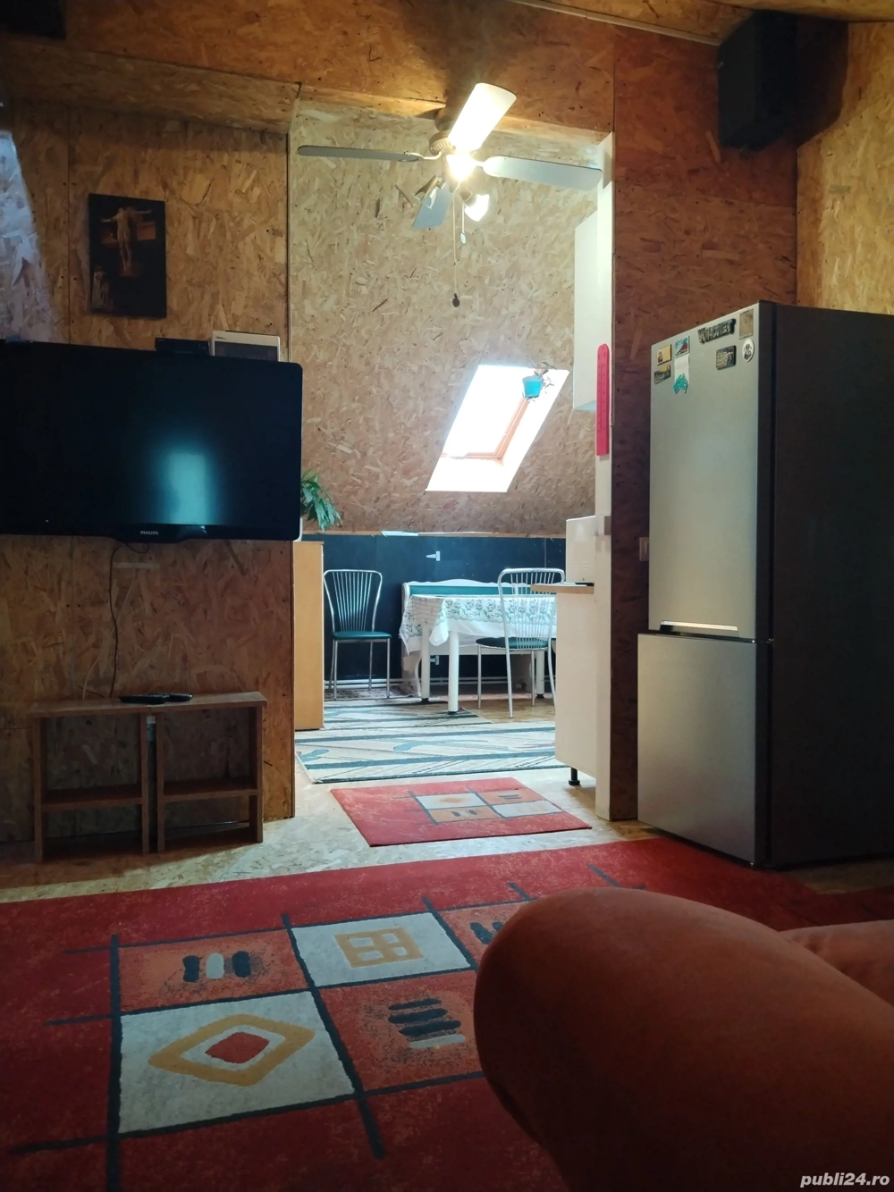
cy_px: 596
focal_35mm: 26
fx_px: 896
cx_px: 447
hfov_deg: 53.0
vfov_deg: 67.3
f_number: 1.8
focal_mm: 4.25
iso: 548
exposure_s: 1/33.3
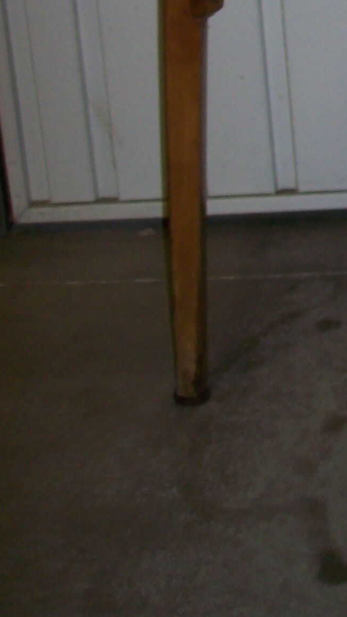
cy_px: -98
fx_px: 1586
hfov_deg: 11.8
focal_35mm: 97
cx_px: 561
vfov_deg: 20.7
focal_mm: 6
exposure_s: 1/64
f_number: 2.7
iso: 80
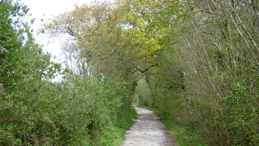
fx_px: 323
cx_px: 129
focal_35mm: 47
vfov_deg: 25.3
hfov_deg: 43.7
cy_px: 96
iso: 100
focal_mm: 7.7
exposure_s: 1/320
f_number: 3.8
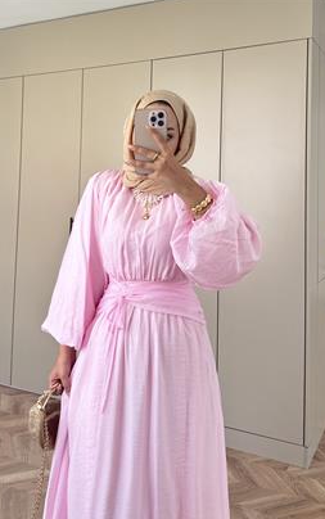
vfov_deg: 70.4
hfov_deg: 47.6
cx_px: 148
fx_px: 368
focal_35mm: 26
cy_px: 260
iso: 125
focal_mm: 6.86
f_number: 1.78
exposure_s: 1/121
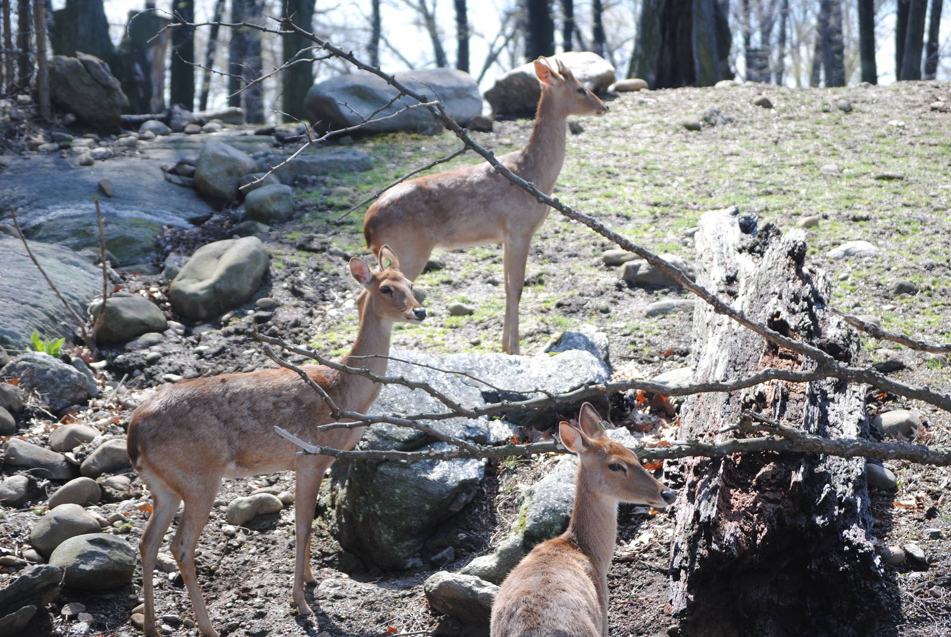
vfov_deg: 12.2
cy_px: 318
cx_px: 476
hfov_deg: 18.2
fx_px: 2975
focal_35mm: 112
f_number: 5
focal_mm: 75
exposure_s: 1/400
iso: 200
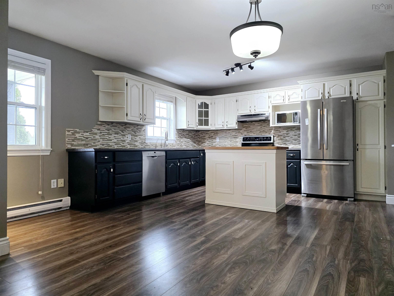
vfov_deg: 58.9
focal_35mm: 23
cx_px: 197
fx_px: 262
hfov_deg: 73.9
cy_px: 148
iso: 500
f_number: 1.7
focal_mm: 6.3
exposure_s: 1/120
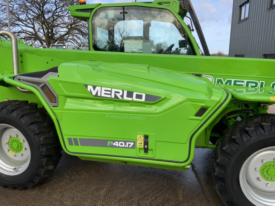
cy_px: 103
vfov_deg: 48.2
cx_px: 138
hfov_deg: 61.7
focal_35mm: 29
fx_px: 230
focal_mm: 3
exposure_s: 1/829
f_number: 1.8
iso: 16
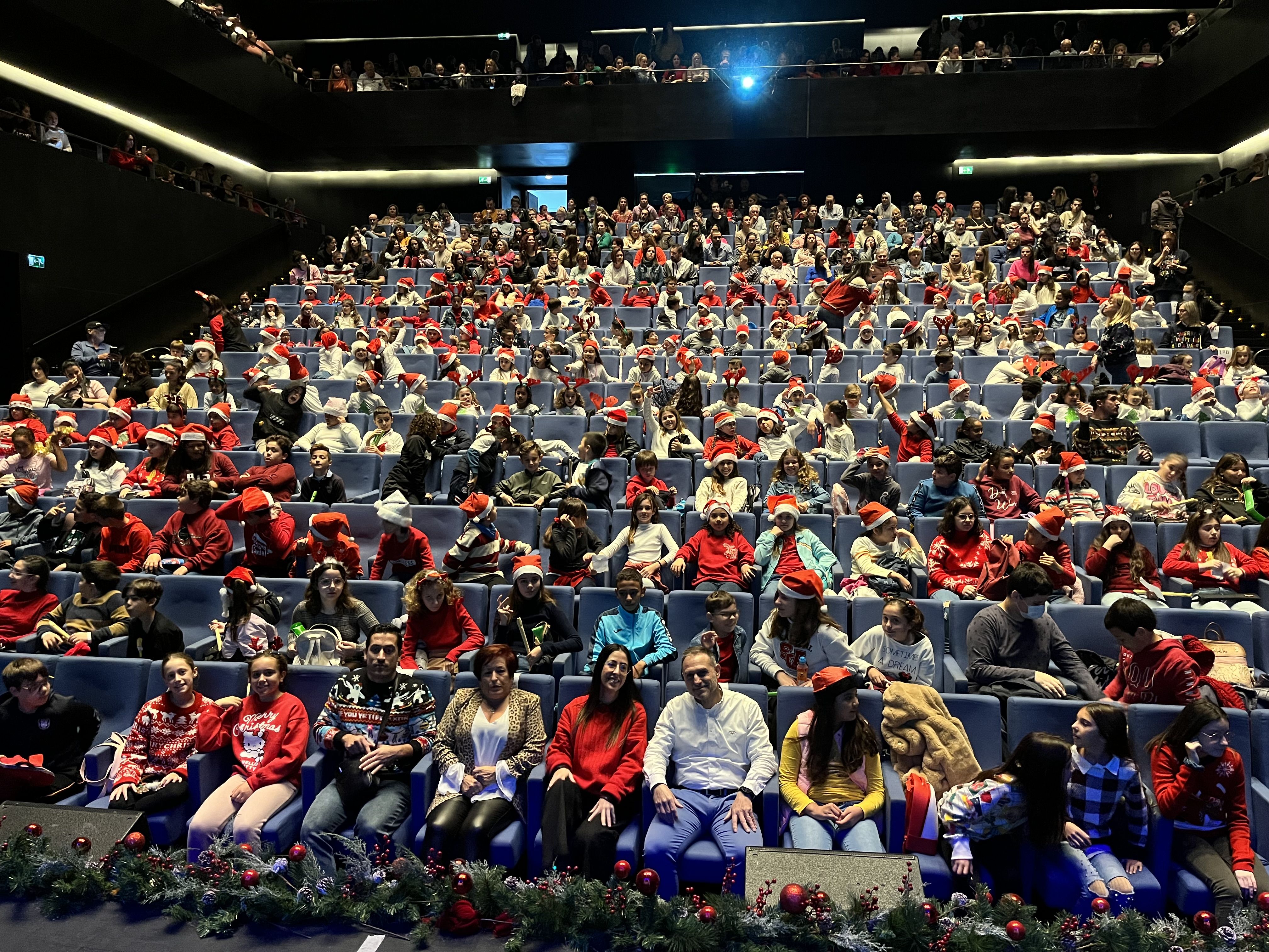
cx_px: 634
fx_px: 953
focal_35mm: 26
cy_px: 476
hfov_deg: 67.3
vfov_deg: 53.1
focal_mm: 5.1
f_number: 1.6
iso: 500
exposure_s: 1/33
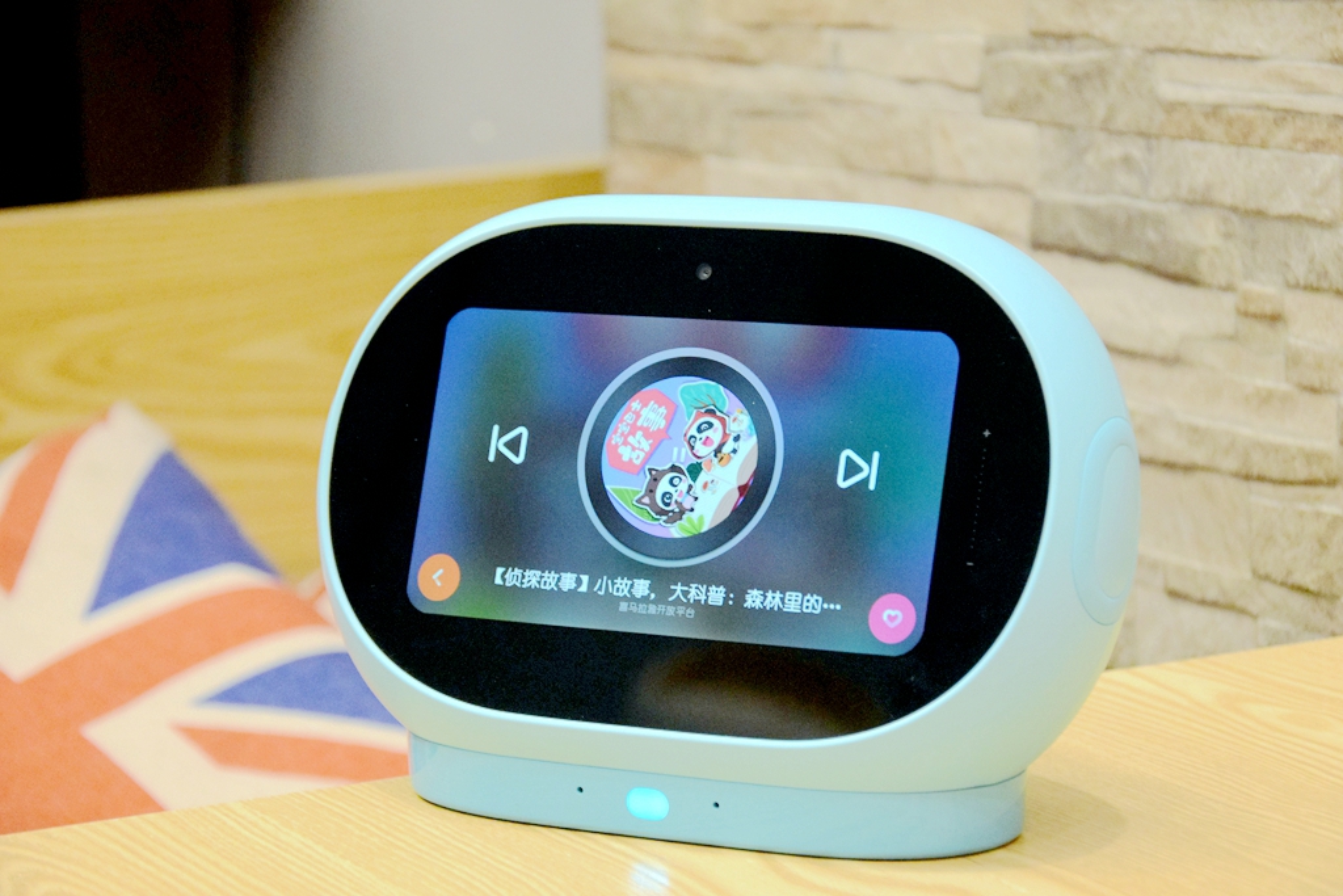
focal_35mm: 105
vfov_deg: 13.0
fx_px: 3917
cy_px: 448
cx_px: 672
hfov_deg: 19.5
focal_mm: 70
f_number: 5.3
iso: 3200
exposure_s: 1/60
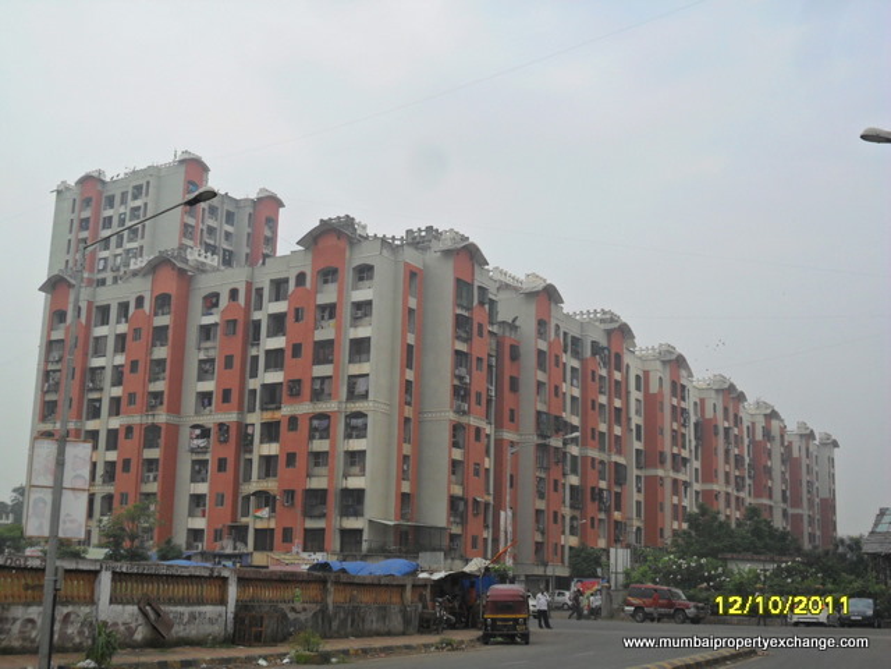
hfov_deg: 42.9
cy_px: 334
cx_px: 446
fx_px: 1133
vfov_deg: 32.9
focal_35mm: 44
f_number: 4.5
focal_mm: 7.8
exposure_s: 1/750
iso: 100
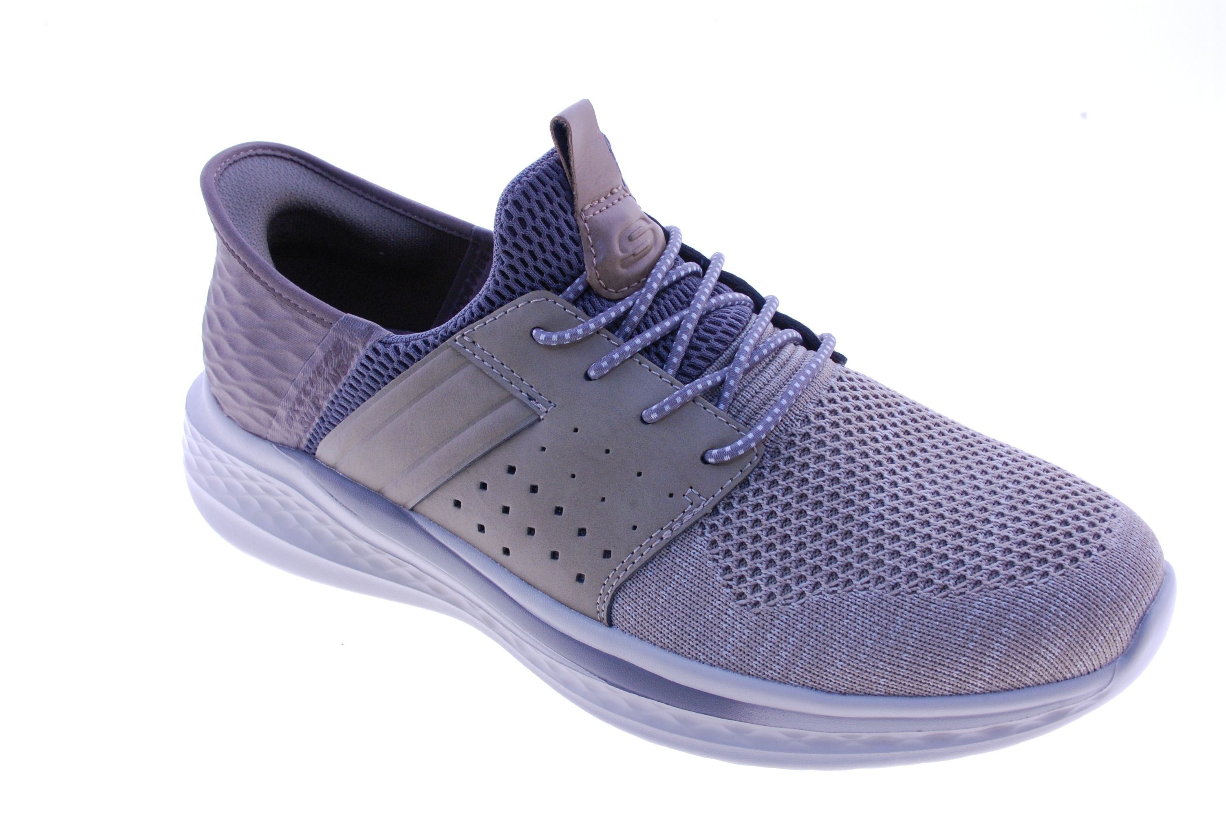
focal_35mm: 40
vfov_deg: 33.0
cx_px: 613
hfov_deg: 48.0
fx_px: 1378
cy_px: 408
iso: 800
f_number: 13
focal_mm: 27
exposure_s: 1/30
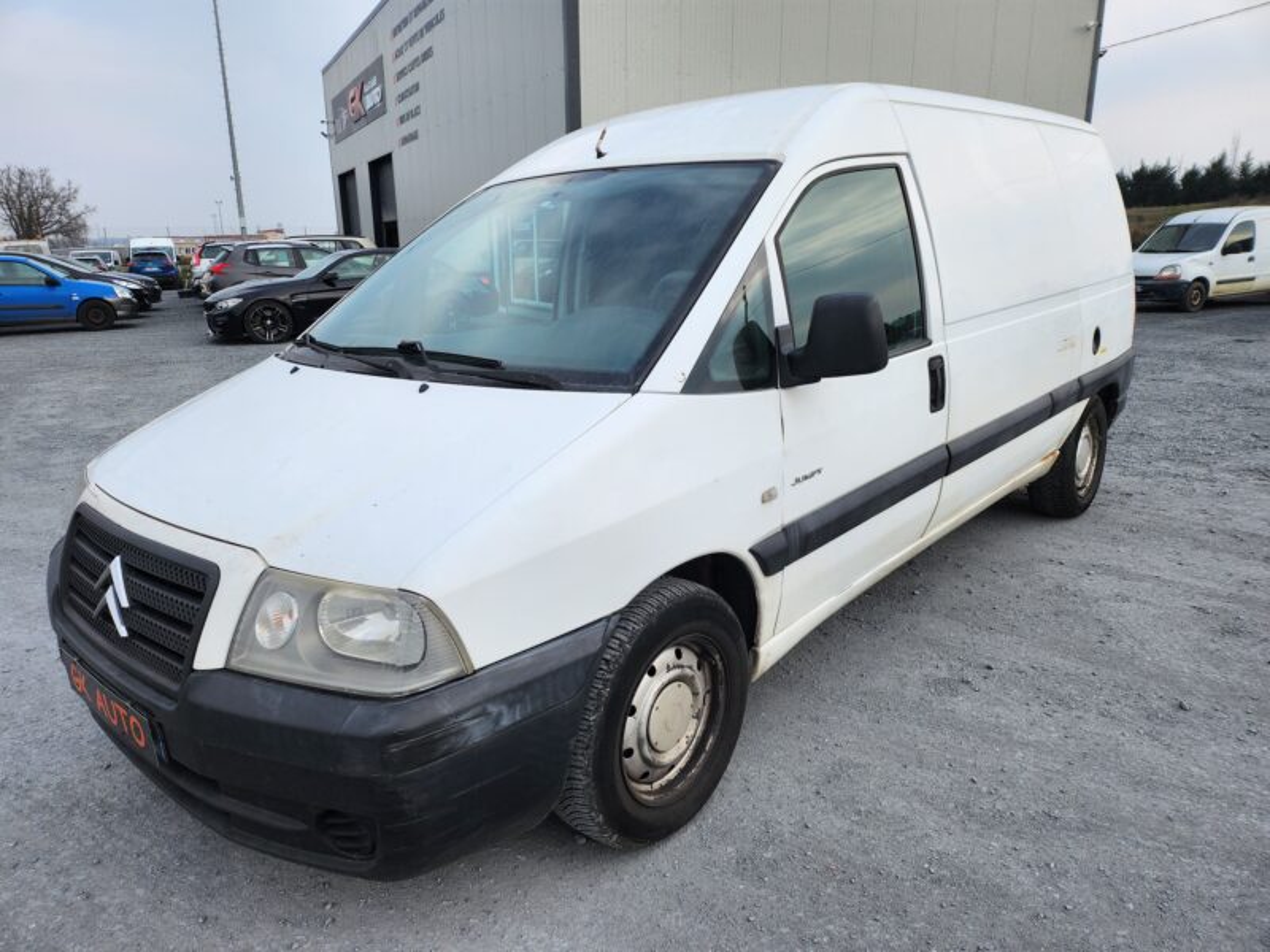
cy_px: 476
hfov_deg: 71.6
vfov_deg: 56.8
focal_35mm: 24
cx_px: 635
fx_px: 881
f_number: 1.8
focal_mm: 5
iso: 50
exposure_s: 1/1437
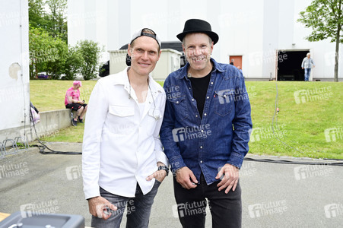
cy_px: 114
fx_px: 276
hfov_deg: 63.7
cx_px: 172
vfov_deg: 44.9
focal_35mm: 29
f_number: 5.6
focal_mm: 29
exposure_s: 1/200
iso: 160
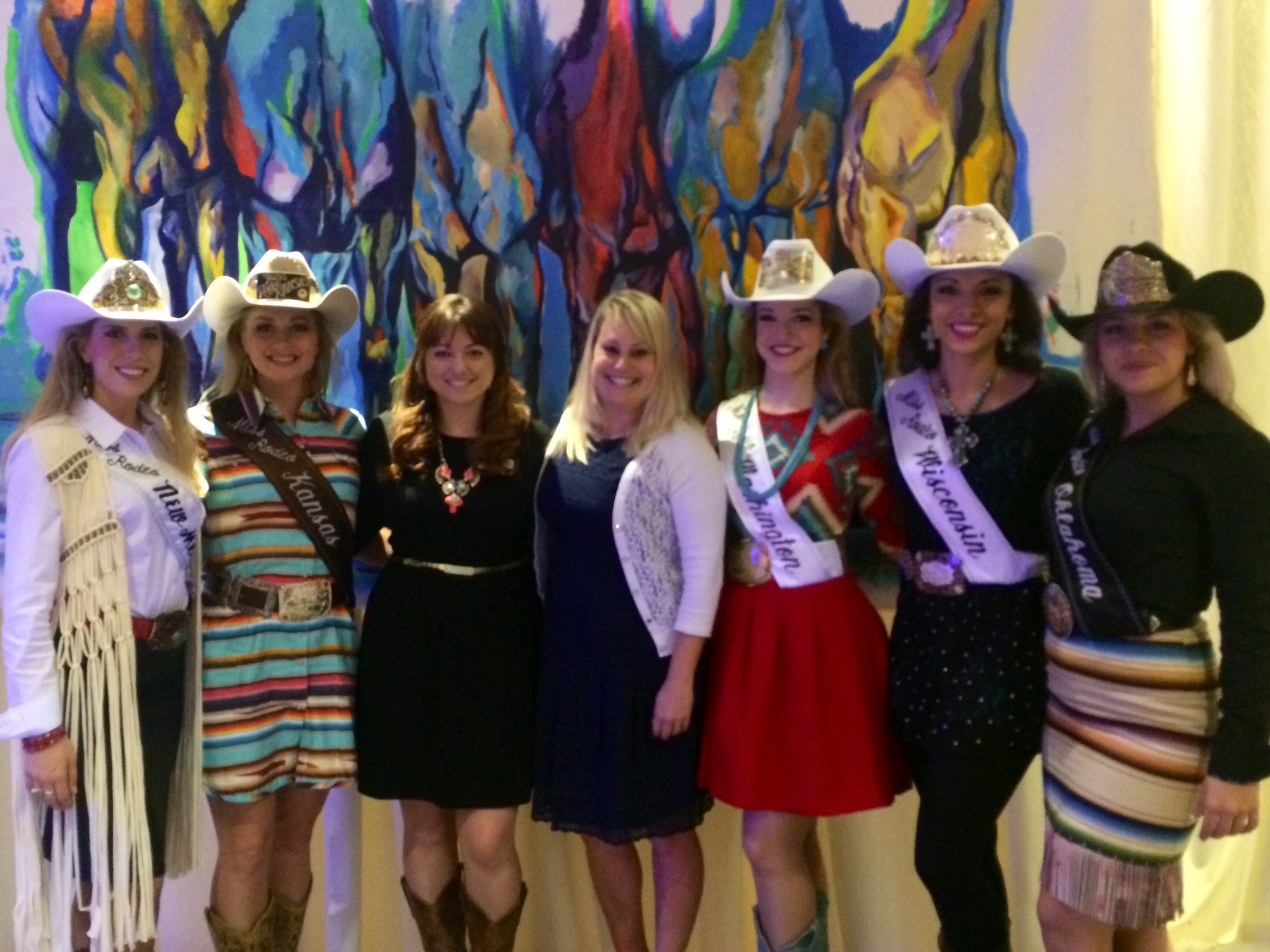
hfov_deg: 53.9
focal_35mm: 34
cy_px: 461
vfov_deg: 41.8
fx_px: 1247
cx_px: 590
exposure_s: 1/15
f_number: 2.2
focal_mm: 4.12
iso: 400
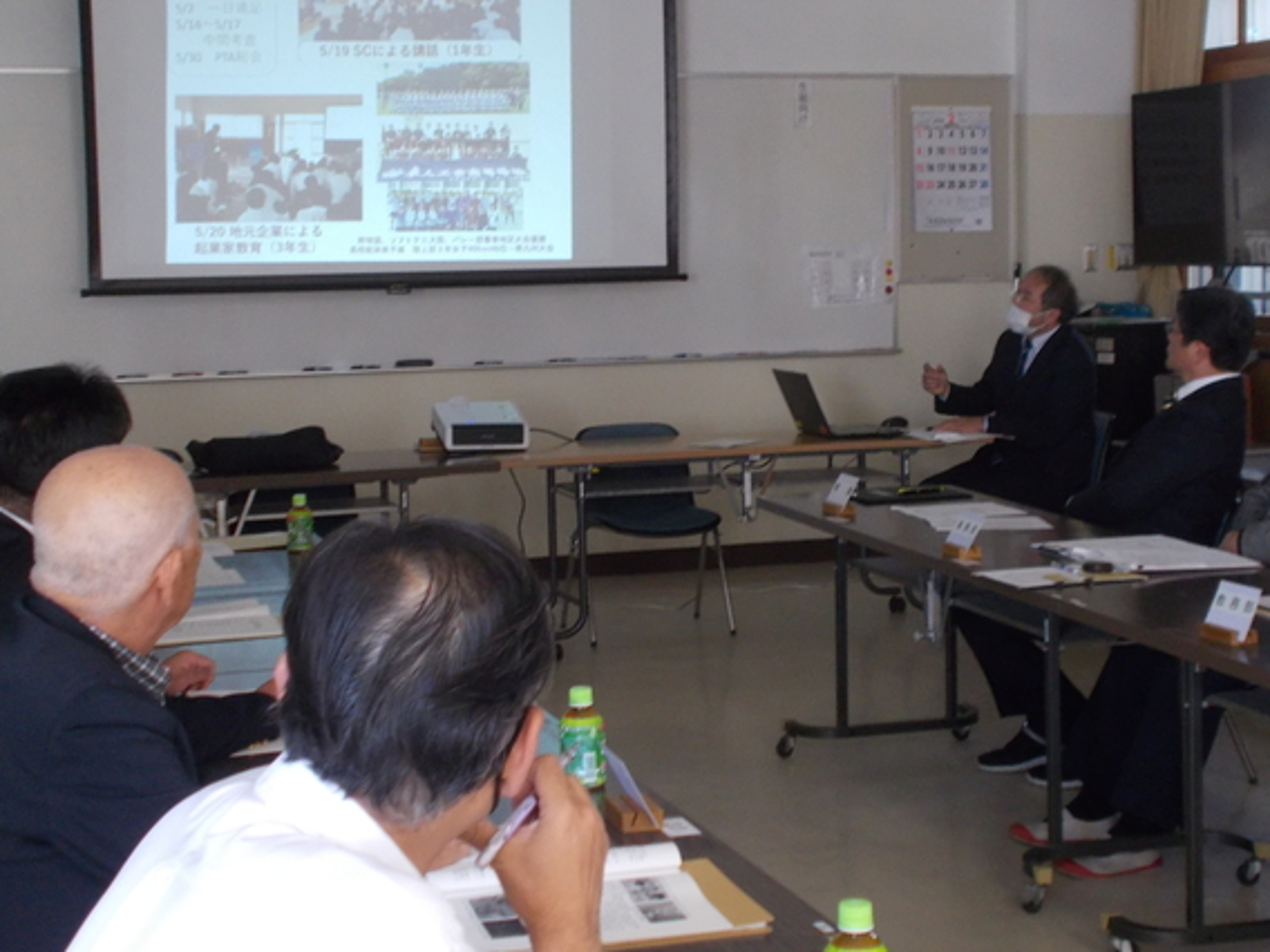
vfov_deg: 23.6
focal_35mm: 62
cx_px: 677
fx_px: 2275
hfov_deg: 31.2
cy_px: 351
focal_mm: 7.9
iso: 200
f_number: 4.2
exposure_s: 1/20
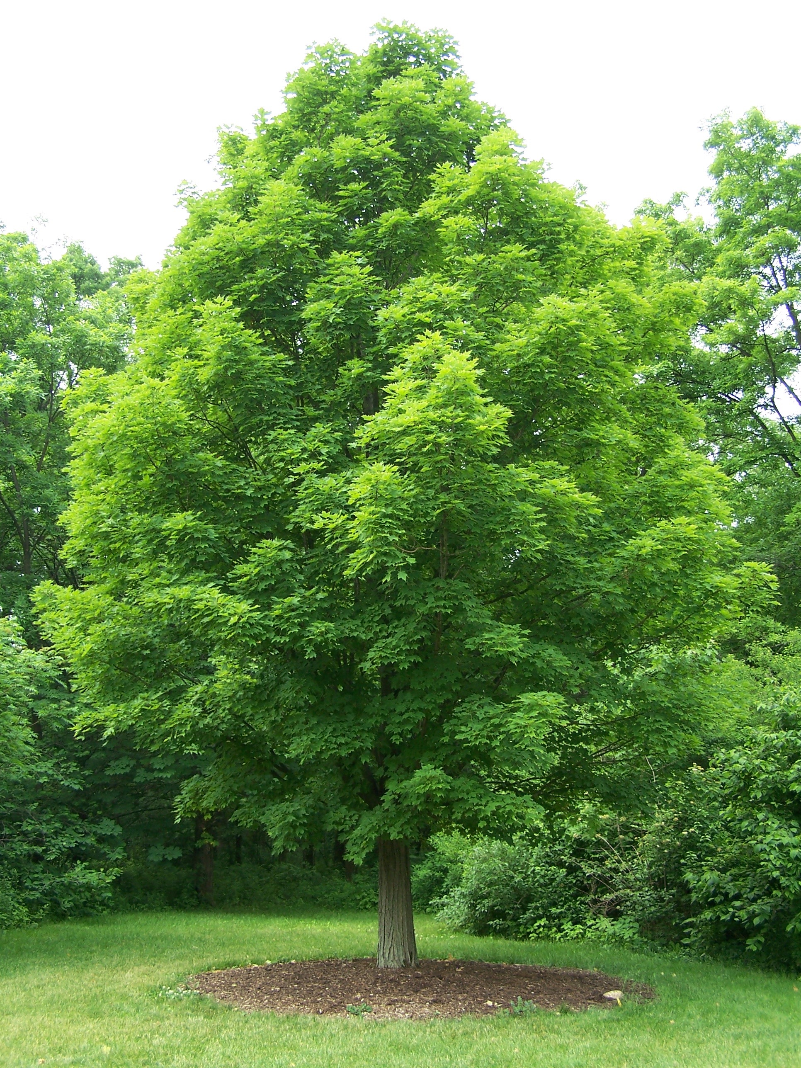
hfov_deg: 37.7
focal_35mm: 38
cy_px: 534
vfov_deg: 49.0
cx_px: 400
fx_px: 1172
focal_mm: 6.3
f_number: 2.8
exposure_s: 1/200
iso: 80
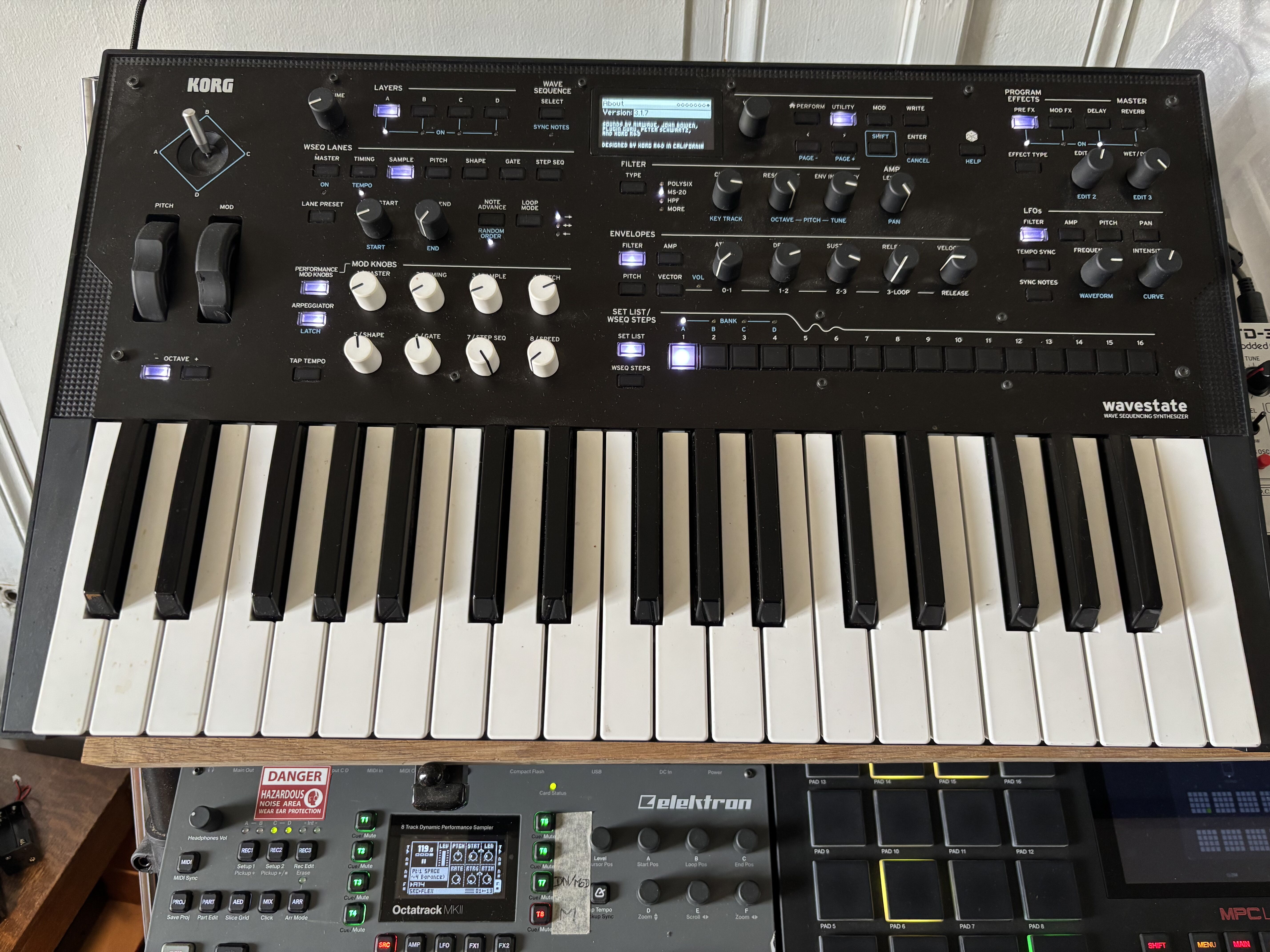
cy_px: 476
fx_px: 954
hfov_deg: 67.3
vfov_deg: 53.1
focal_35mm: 26
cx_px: 635
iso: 250
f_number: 1.6
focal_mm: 5.96
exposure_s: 1/50
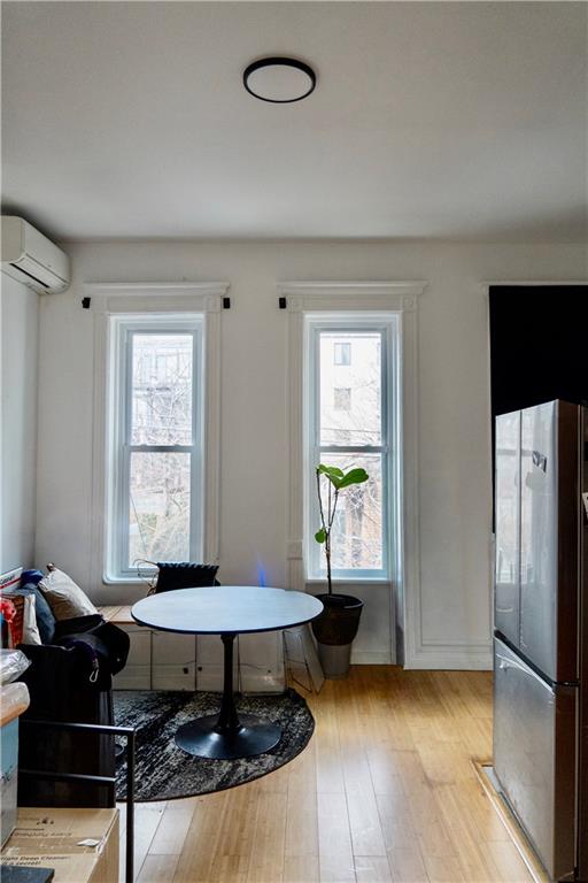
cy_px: 442
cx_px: 294
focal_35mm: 27
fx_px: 661
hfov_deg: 47.9
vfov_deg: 67.4
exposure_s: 1/160
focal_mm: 18
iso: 1250
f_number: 4
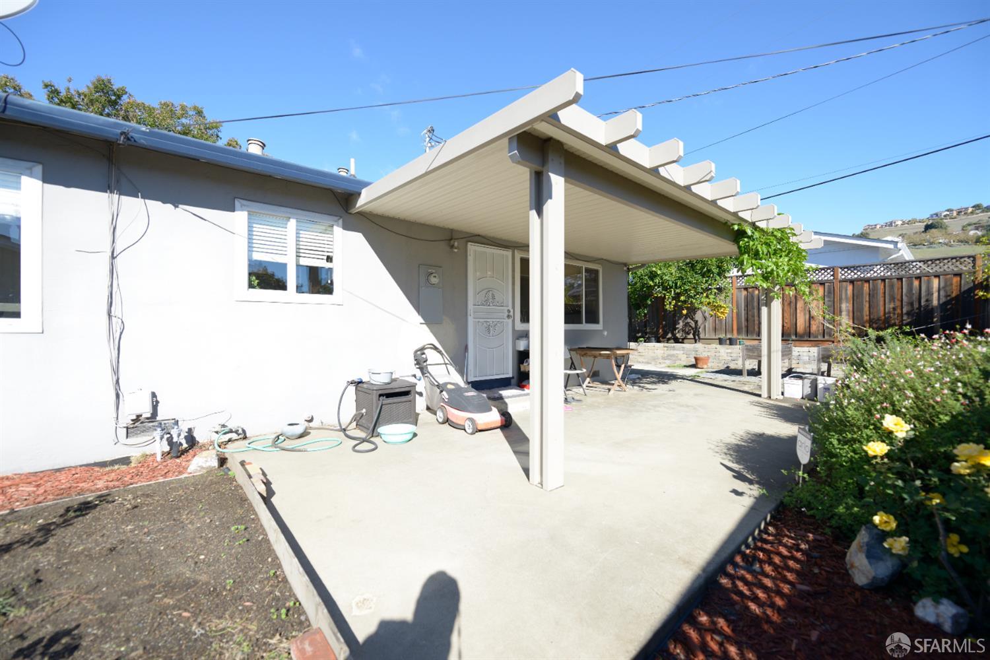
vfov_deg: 81.2
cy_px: 330
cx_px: 495
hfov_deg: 104.3
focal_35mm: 14
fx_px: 385
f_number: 3.5
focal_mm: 14
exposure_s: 1/1000
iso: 160
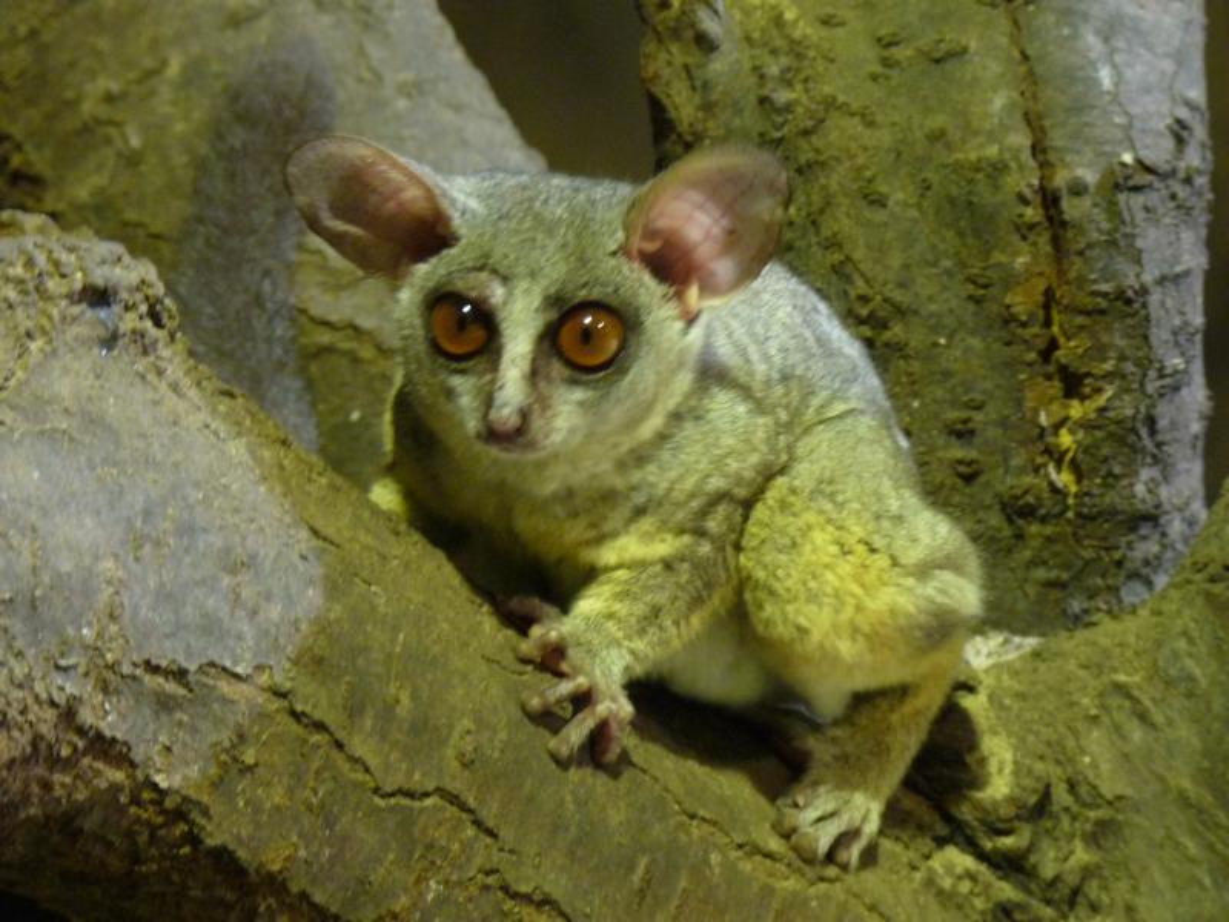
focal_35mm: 240
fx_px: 8521
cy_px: 461
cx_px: 614
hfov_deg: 8.2
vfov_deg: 6.2
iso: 400
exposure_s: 1/4
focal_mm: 36.4
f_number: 4.5
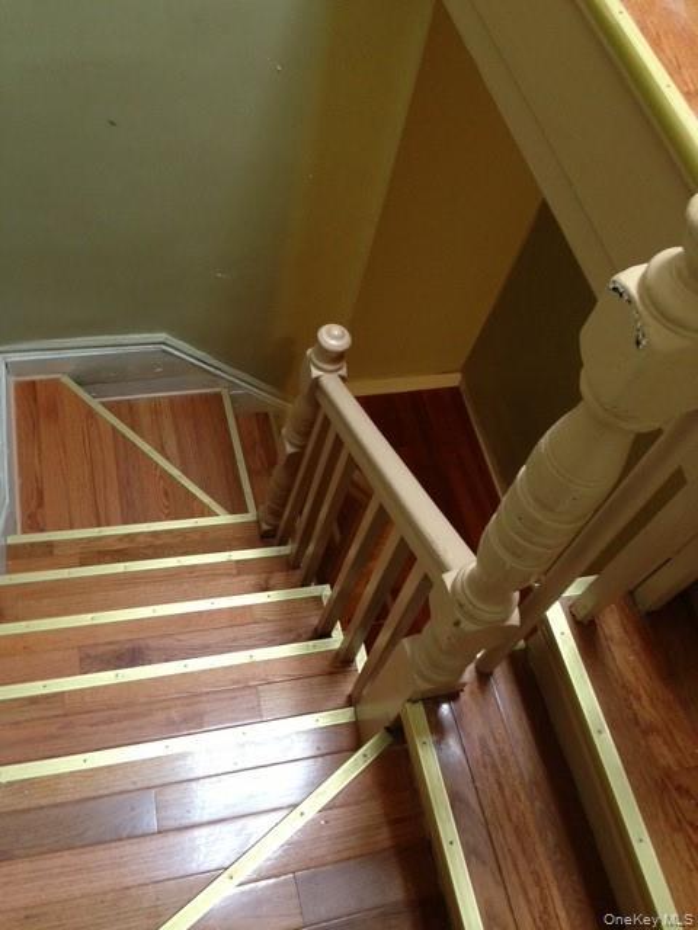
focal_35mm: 33
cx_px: 349
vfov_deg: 55.4
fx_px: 887
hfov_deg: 42.9
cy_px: 465
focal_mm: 4.13
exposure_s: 1/20
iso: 200
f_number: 2.4
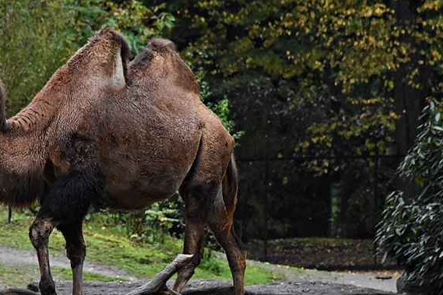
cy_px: 203
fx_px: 4650
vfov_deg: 3.6
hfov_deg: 5.5
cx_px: 128
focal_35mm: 378
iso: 2800
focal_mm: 140
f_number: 5.6
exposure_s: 1/500
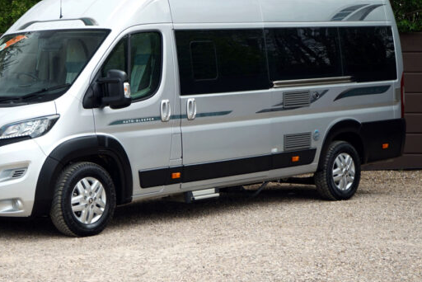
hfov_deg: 20.6
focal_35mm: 99
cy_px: 106
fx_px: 1161
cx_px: 171
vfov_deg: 13.8
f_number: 5.6
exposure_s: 1/80
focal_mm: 70
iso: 250
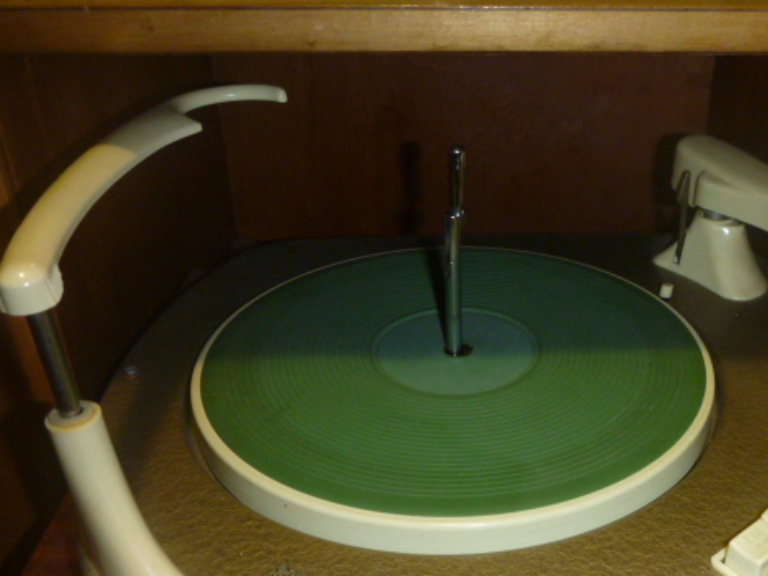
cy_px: 386
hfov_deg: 48.4
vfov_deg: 37.3
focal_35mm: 38
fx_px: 843
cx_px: 493
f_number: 3.3
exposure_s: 1/30
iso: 250
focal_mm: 4.9
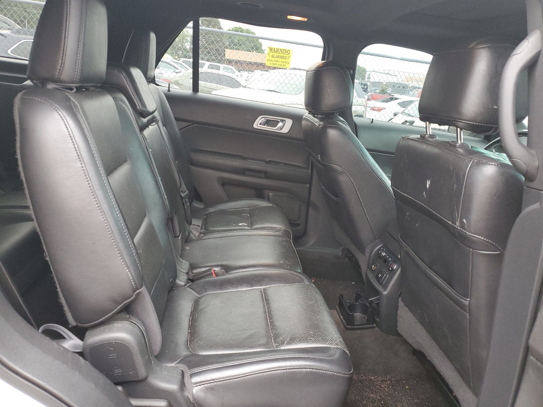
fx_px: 408
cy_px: 204
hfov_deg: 67.3
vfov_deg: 53.1
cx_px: 272
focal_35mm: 26
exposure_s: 1/60.2
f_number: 1.5
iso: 156
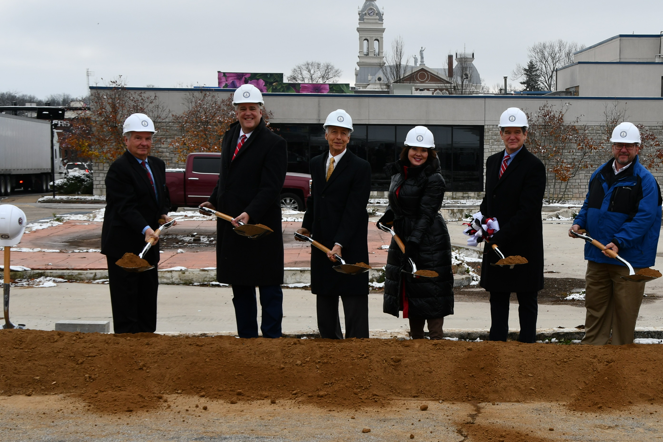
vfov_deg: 18.9
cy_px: 235
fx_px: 1326
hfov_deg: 27.7
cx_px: 493
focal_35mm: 72
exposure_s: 1/250
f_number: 8
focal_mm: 32
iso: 140
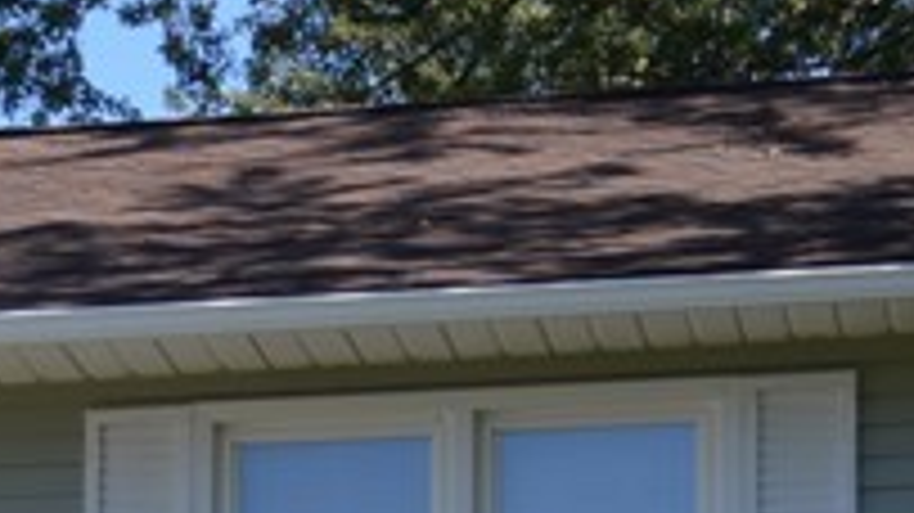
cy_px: 1130
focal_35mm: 218
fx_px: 5281
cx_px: -651
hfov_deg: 9.5
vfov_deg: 5.4
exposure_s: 1/200
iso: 100
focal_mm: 26
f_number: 7.1
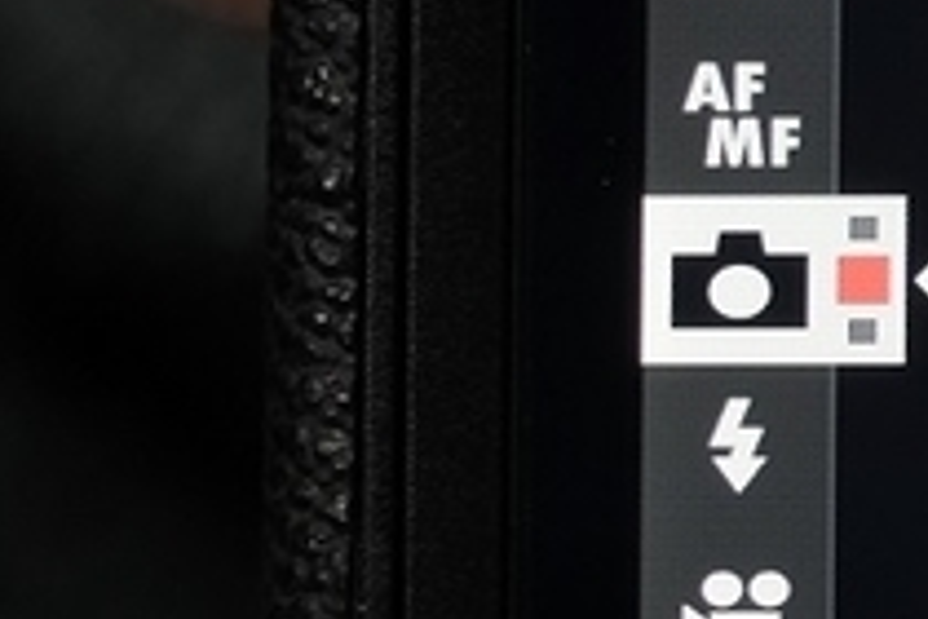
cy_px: 371
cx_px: 2545
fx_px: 7810
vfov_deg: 4.5
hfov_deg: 6.4
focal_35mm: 303
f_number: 5.6
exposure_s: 1/5
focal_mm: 35
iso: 400
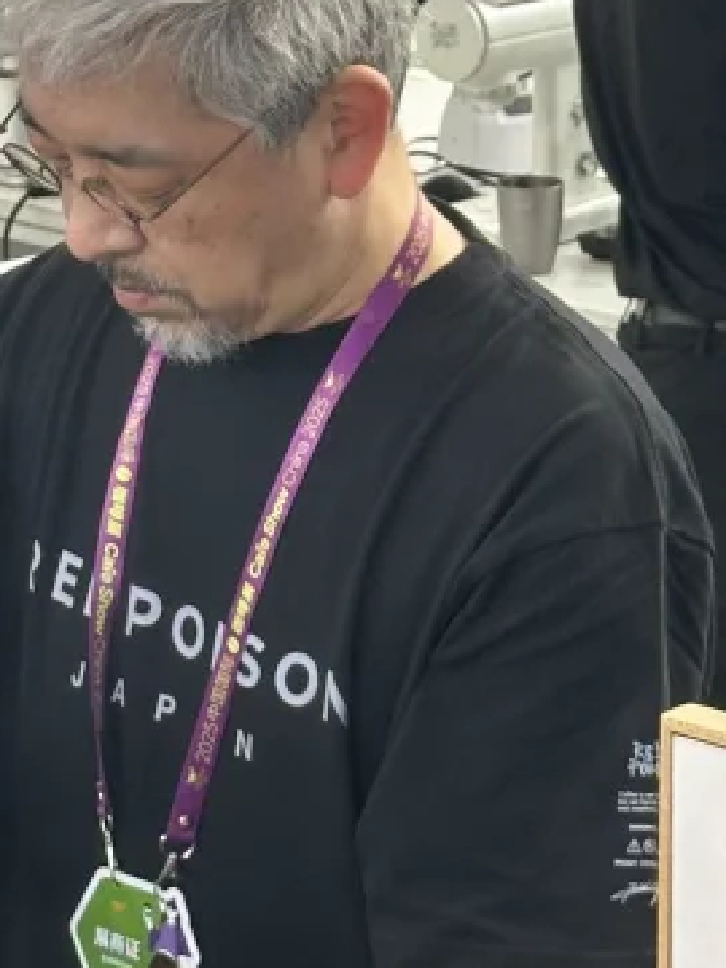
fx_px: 5369
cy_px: 245
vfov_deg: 10.3
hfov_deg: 7.7
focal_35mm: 192
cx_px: 116
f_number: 1.78
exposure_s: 1/50
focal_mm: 6.86
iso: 80
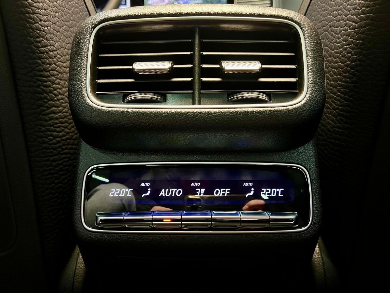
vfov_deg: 53.1
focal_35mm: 26
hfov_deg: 67.3
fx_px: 293
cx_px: 195
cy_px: 146
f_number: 1.5
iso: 640
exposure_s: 1/34
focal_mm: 5.7
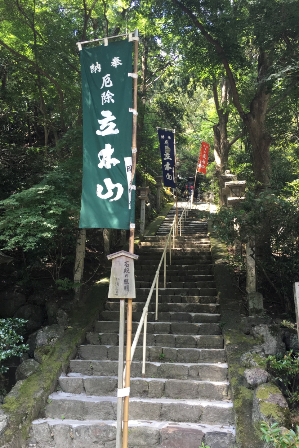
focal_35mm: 31
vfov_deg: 60.3
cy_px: 230
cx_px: 144
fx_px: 386
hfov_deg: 42.3
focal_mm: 4.15
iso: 40
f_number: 2.2
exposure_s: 1/120
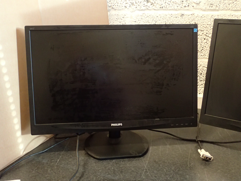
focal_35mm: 40
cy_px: 90
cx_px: 120
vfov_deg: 36.0
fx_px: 278
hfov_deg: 46.8
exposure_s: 1/13
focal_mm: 7.34
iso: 800
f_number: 2.8
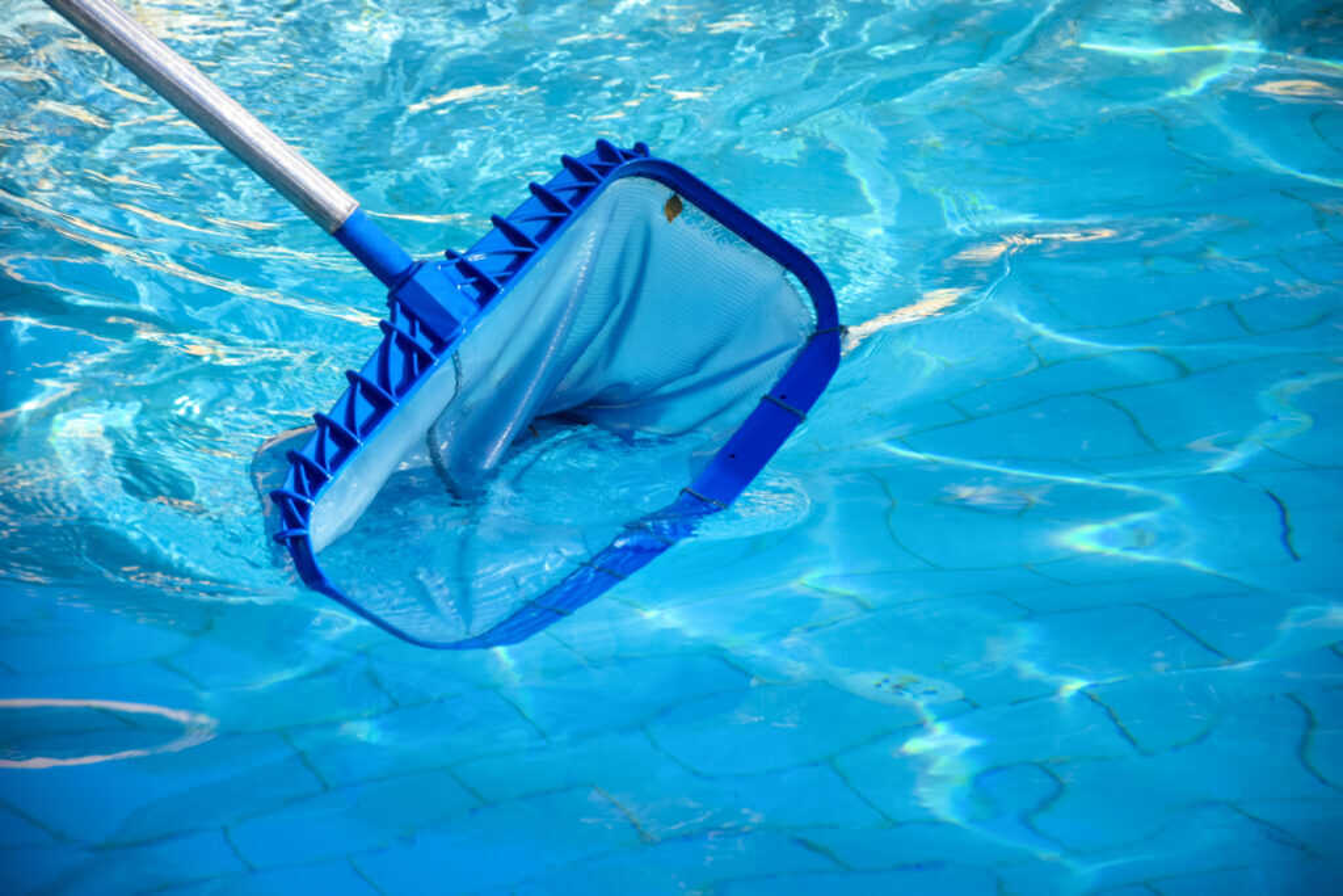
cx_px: 672
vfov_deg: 8.7
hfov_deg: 13.0
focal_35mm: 158
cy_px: 448
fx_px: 5876
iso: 100
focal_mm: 105
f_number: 5.6
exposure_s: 1/200
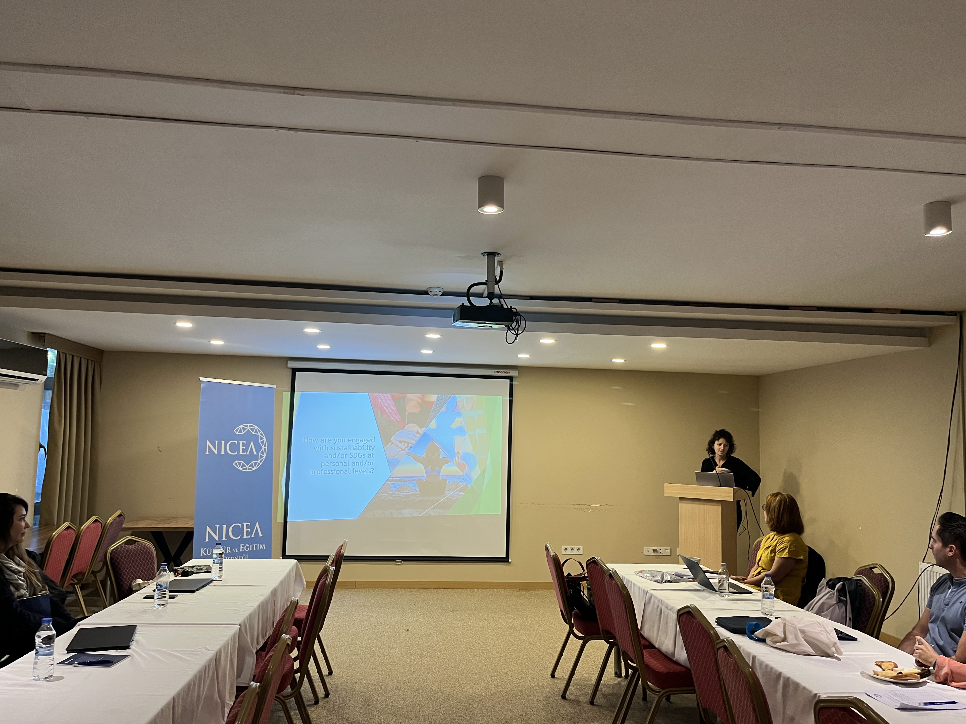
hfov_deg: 65.3
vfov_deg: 51.4
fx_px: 753
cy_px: 360
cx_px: 472
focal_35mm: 27
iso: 200
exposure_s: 1/50
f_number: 1.6
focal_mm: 5.1
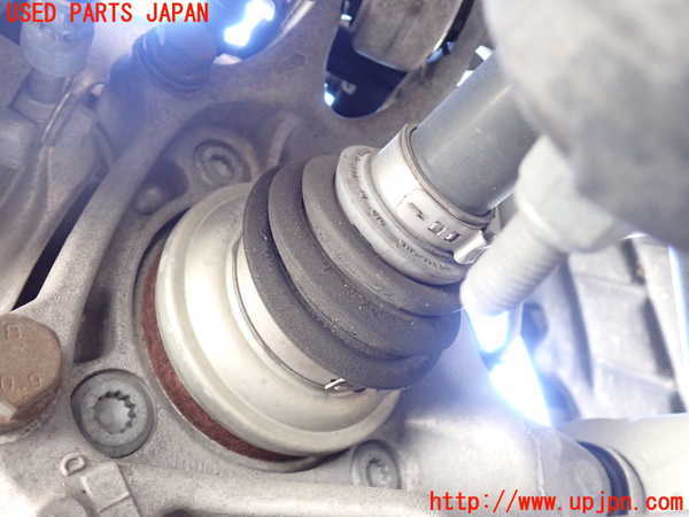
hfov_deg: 60.0
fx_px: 597
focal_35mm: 30
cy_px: 258
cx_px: 344
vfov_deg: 46.8
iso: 640
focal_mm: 5.4
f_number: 2.3
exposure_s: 1/30
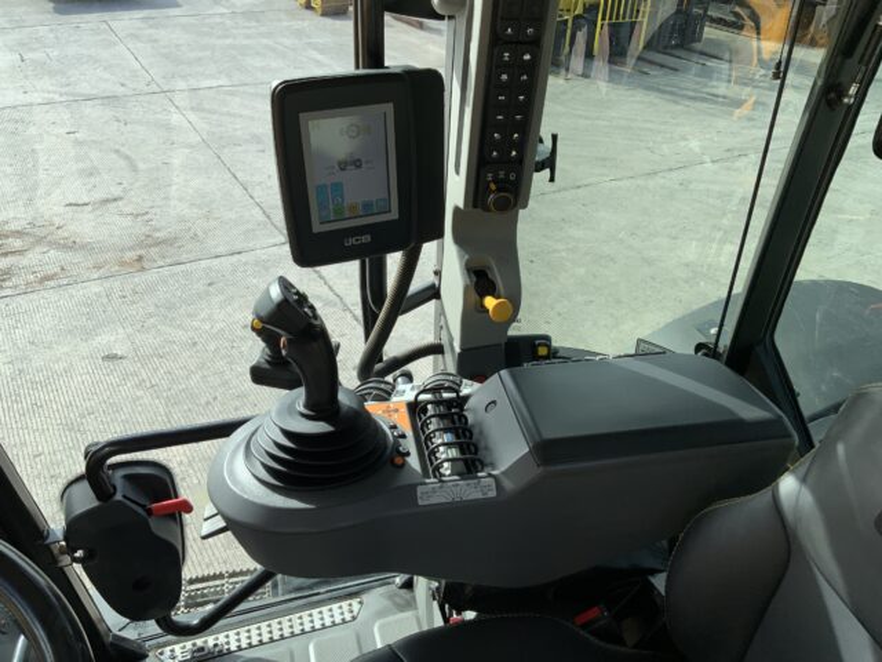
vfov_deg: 48.2
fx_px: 739
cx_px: 441
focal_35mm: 29
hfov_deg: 61.7
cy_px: 331
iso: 16
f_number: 1.8
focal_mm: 3
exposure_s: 1/568
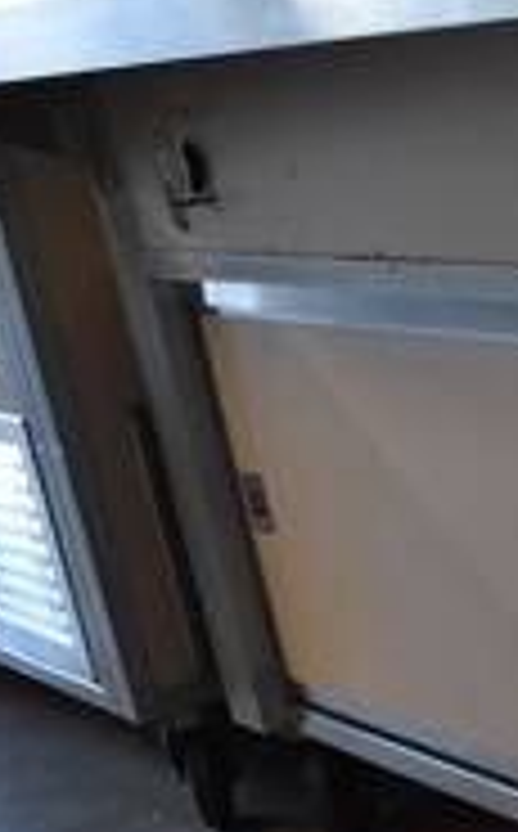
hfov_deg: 11.9
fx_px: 2064
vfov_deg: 22.7
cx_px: 1203
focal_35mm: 91
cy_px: 594
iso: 2000
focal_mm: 18
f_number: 3.5
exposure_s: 1/125
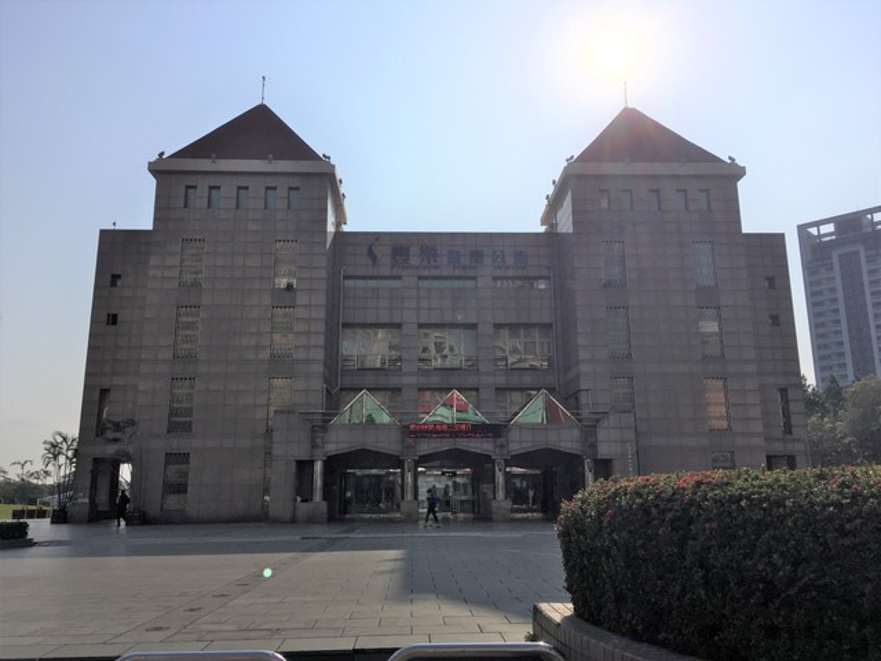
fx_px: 738
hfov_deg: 61.7
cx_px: 440
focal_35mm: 29
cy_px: 330
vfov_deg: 48.2
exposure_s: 1/9901
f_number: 2.2
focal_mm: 4.15
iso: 32
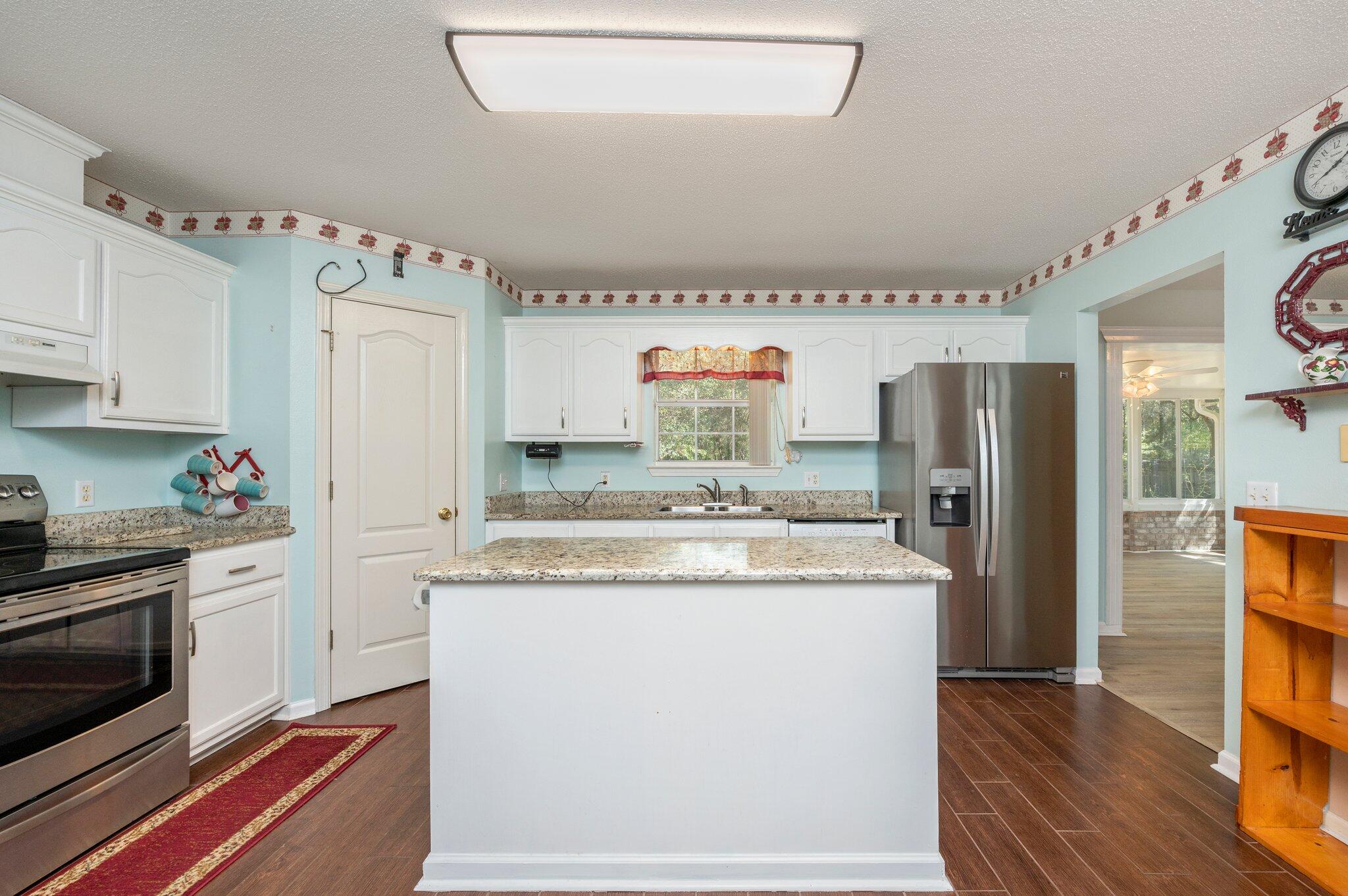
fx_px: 524
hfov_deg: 104.3
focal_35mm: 14
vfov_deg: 81.1
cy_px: 448
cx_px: 674
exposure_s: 1/30
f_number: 9
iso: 500
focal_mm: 14
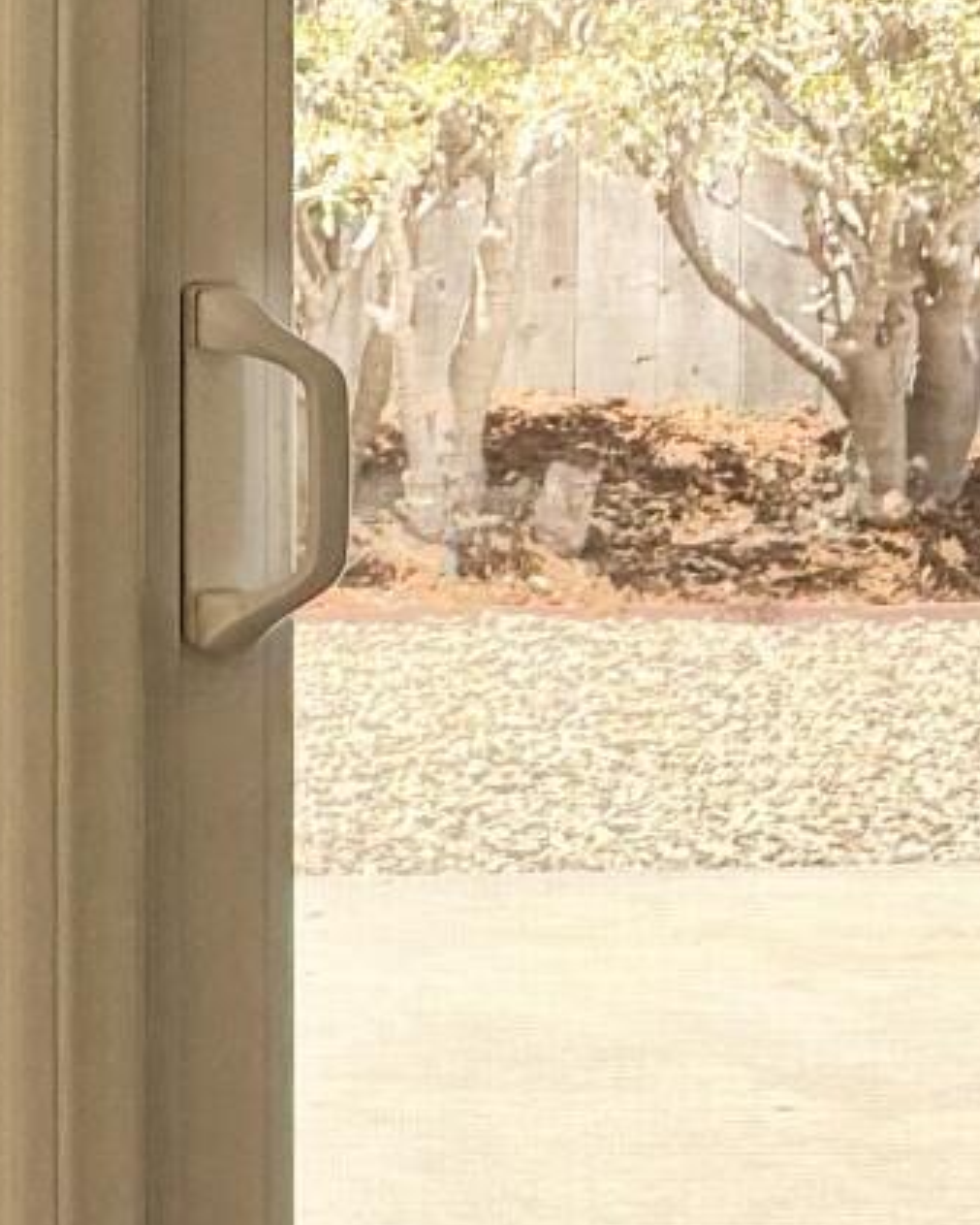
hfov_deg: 8.3
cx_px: -660
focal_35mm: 181
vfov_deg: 10.6
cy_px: 29
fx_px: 6560
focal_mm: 5.96
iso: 50
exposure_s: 1/1642
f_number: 1.6
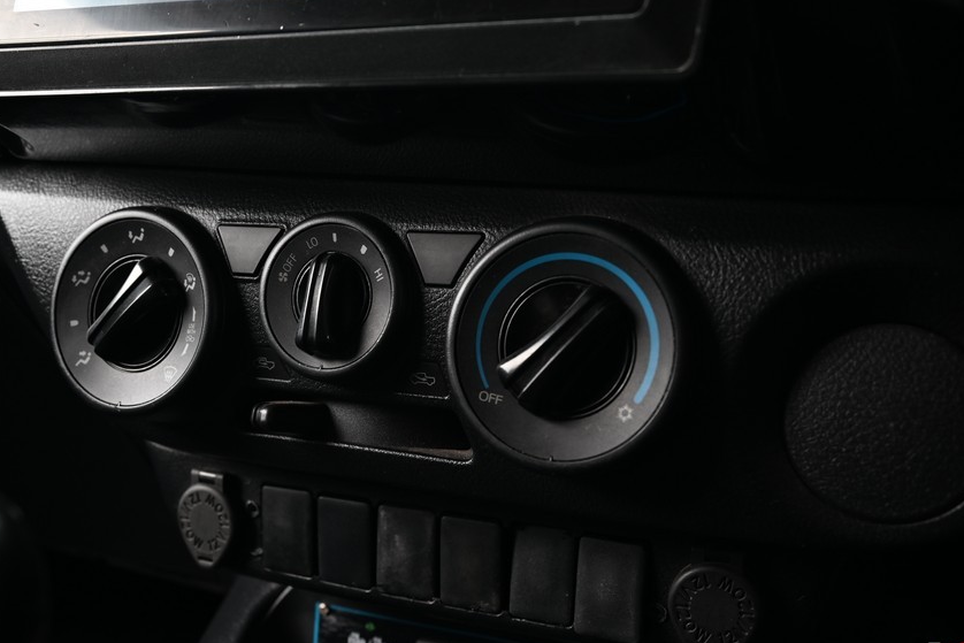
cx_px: 404
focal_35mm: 42
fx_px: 1125
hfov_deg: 46.2
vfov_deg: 31.9
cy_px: 342
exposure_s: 1/90
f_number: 5.6
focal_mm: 32
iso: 280
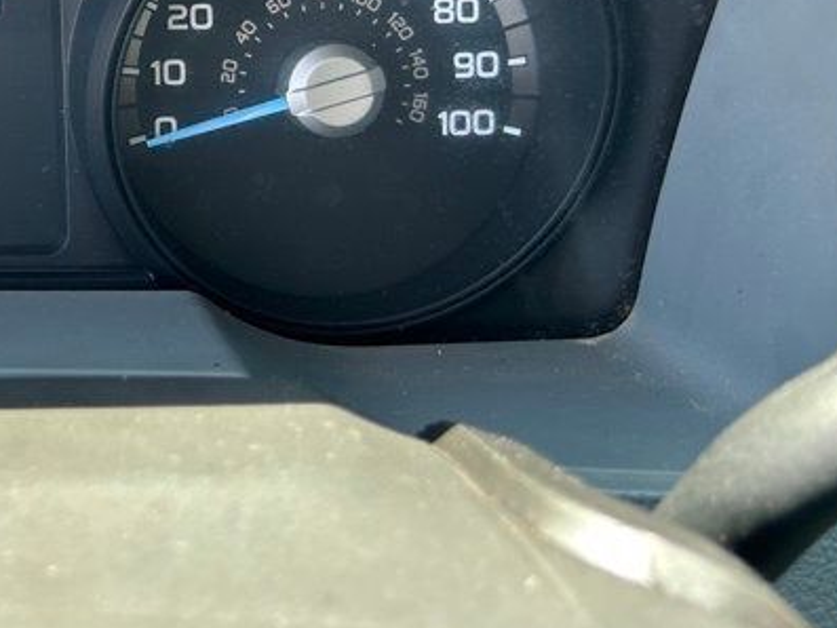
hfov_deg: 25.5
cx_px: -211
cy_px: -63
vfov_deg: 20.9
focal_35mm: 67
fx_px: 1621
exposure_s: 1/131
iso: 40
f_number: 1.5
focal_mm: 5.7
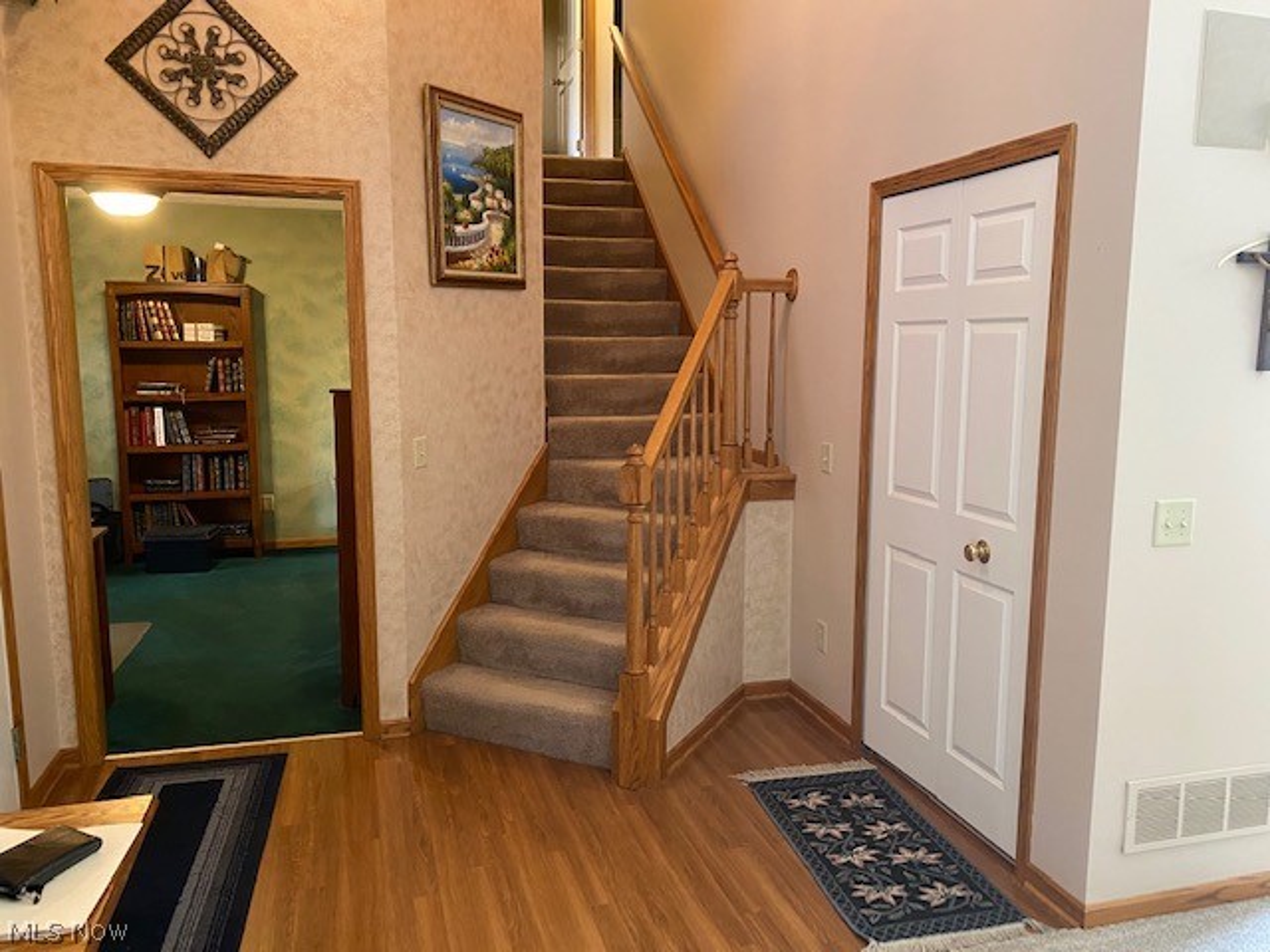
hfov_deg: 67.3
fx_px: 954
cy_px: 476
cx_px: 635
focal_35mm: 26
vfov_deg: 53.1
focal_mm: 4.25
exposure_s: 1/40
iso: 320
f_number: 1.8
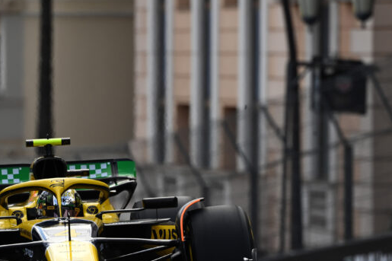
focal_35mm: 597
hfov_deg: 3.5
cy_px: 192
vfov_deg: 2.3
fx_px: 6498
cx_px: 107
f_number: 7.1
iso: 800
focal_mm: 400
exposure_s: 1/1600
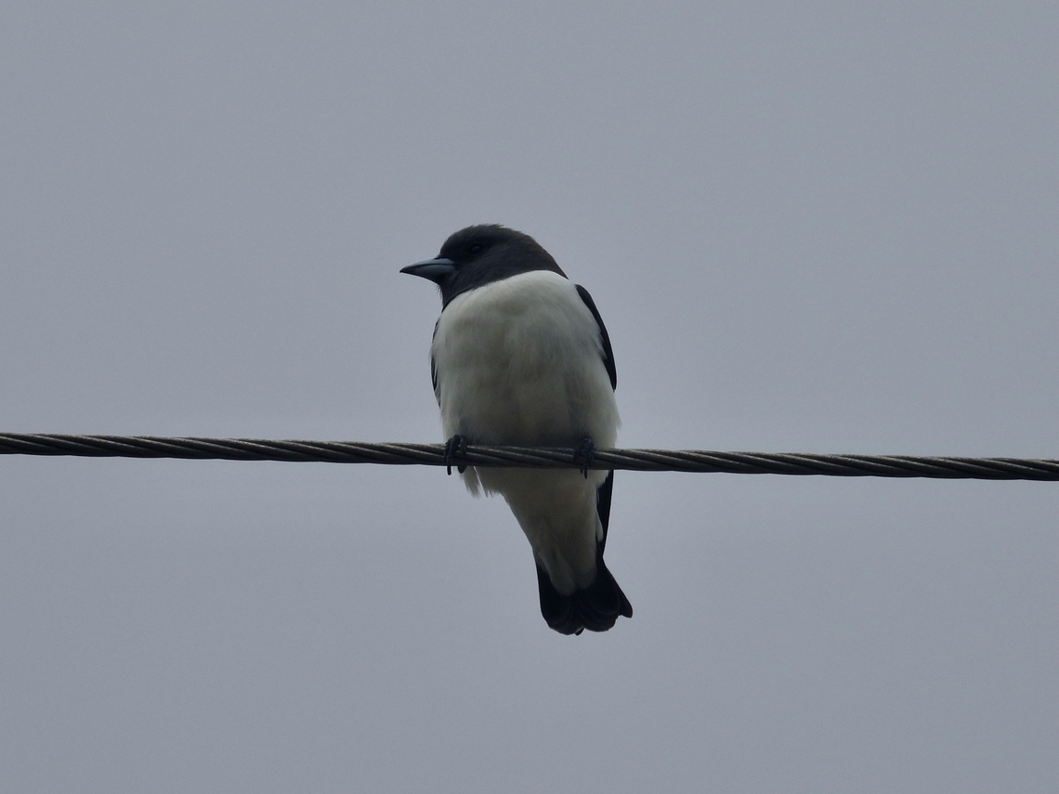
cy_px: 397
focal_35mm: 1000
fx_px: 30593
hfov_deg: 2.0
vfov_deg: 1.5
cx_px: 530
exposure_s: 1/320
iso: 140
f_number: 5.6
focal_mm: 178
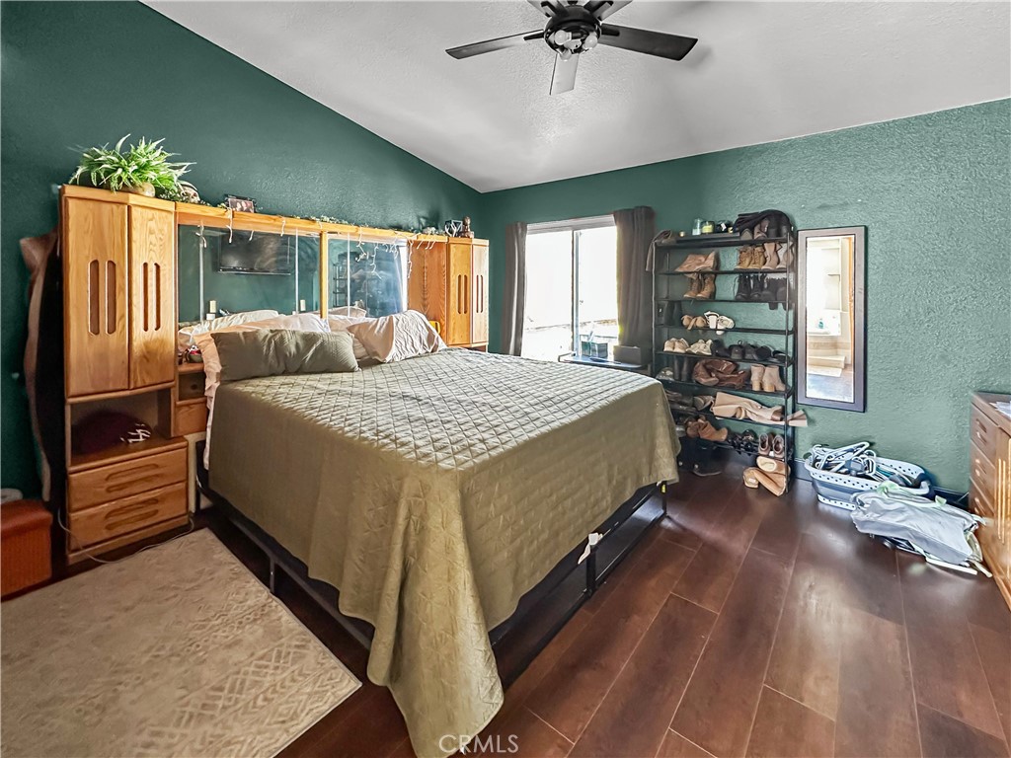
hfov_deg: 102.1
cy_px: 379
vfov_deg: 85.7
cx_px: 506
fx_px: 409
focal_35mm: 14
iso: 640
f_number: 2.2
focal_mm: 2.22
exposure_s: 1/60
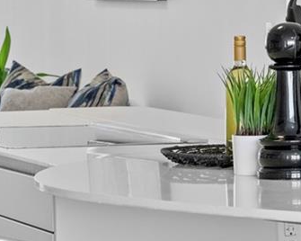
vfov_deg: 6.9
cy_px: 2
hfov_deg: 8.6
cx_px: 255
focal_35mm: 224
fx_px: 1995
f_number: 8
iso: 64
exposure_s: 1/13
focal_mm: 50
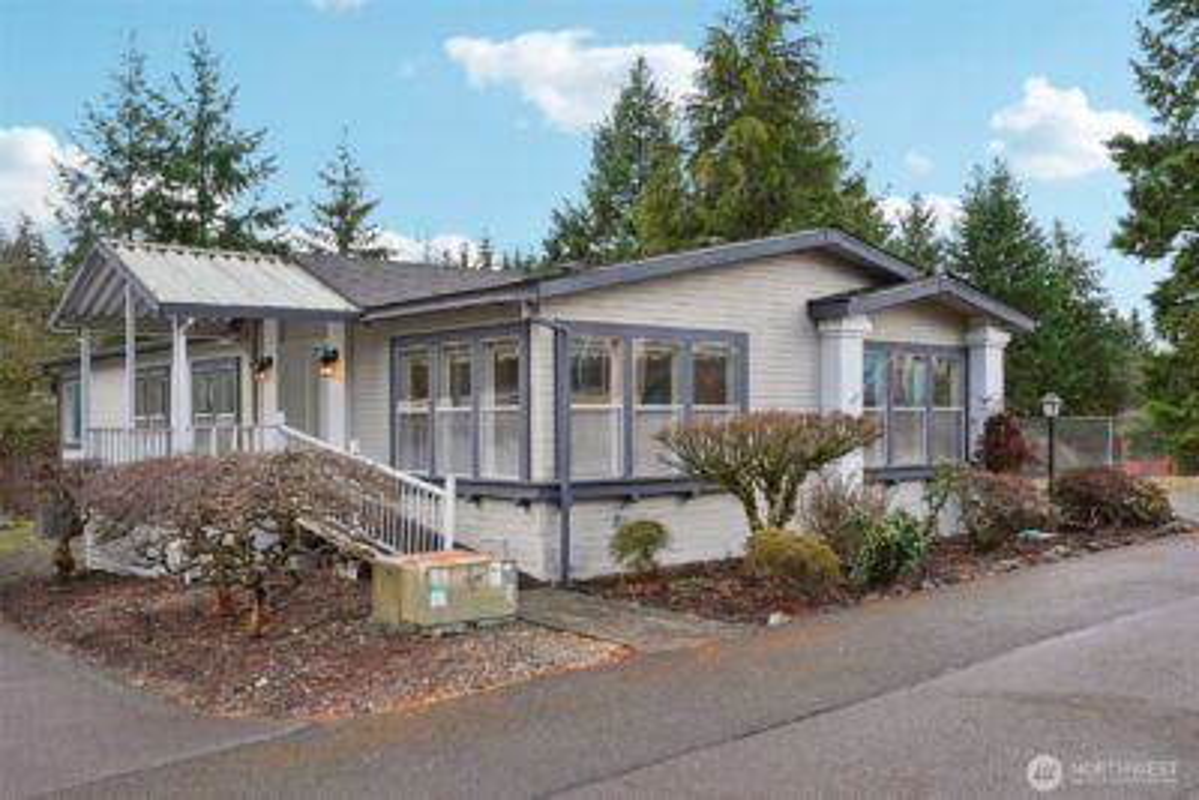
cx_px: 600
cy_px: 400
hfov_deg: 55.8
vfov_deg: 38.9
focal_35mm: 34
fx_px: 1133
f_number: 8
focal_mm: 23
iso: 160
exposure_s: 1/125
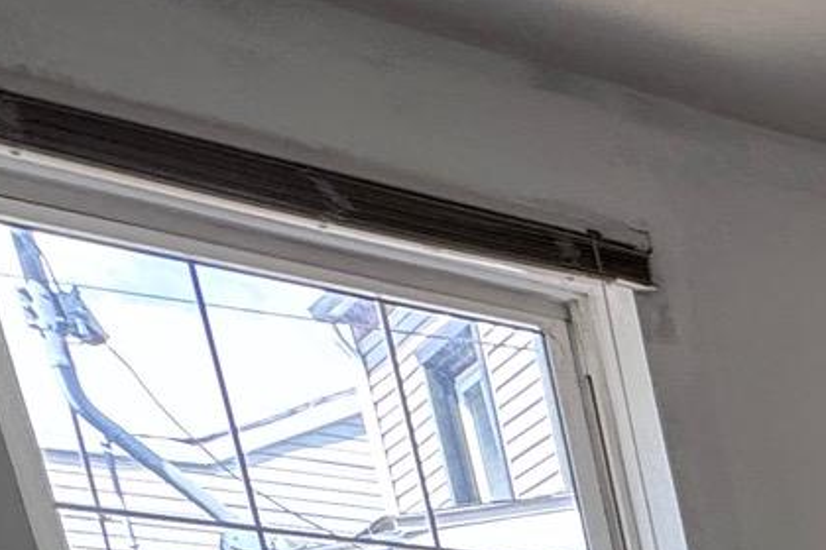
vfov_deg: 13.4
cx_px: 1676
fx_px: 1629
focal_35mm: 71
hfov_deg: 18.3
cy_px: 1361
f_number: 2.2
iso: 160
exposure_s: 1/99
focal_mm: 2.22
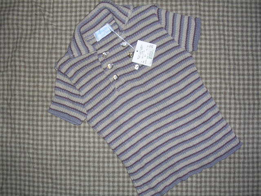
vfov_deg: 37.7
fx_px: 287
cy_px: 98
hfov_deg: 49.0
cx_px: 130
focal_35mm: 38
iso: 50
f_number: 2.8
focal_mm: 5.8
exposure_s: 1/60.1
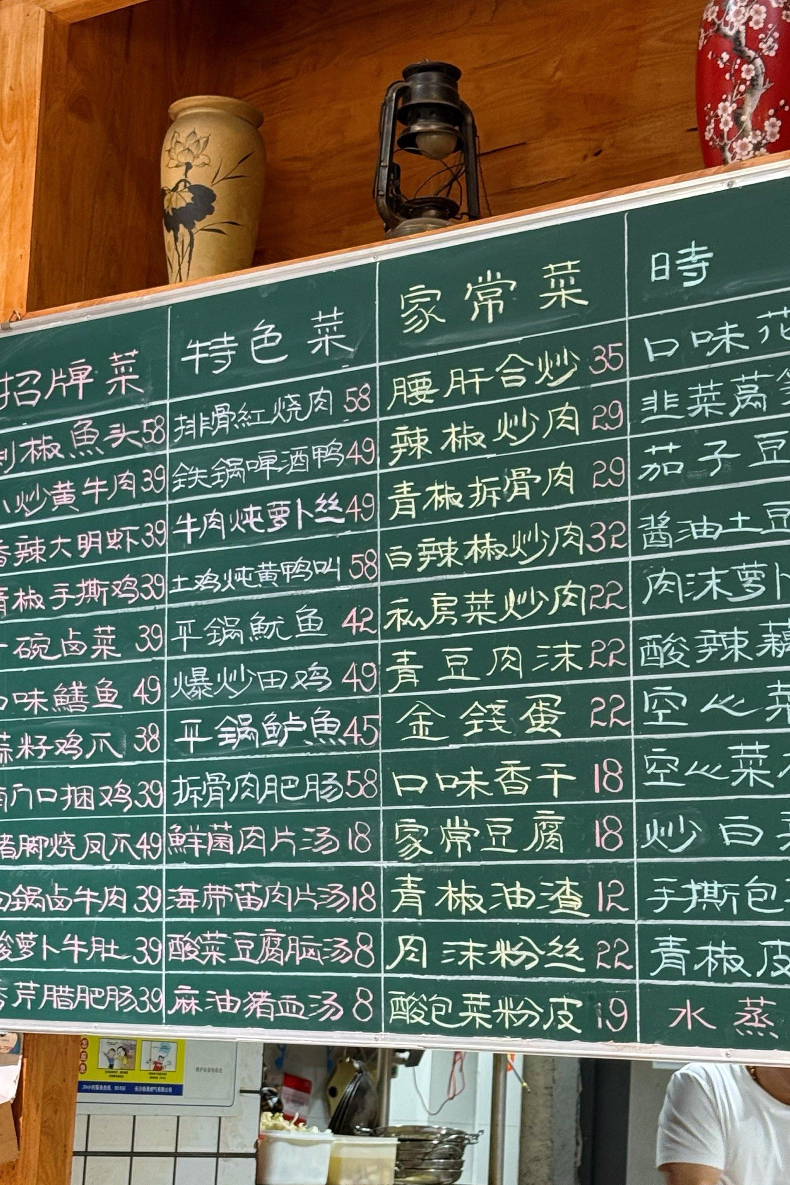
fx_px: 1843
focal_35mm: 56
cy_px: 538
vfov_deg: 35.6
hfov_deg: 24.2
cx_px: 449
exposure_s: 1/50
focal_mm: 6.76
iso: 160
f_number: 1.78
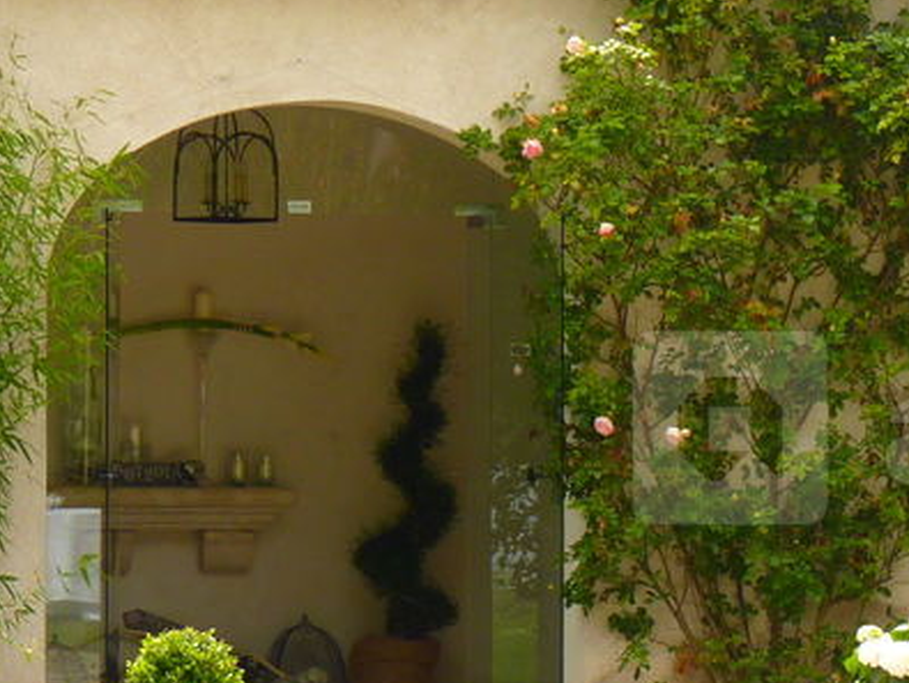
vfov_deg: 5.6
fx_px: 6939
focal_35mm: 264
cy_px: 428
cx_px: 1045
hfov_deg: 7.4
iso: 80
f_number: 4
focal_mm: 15.5
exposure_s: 1/200
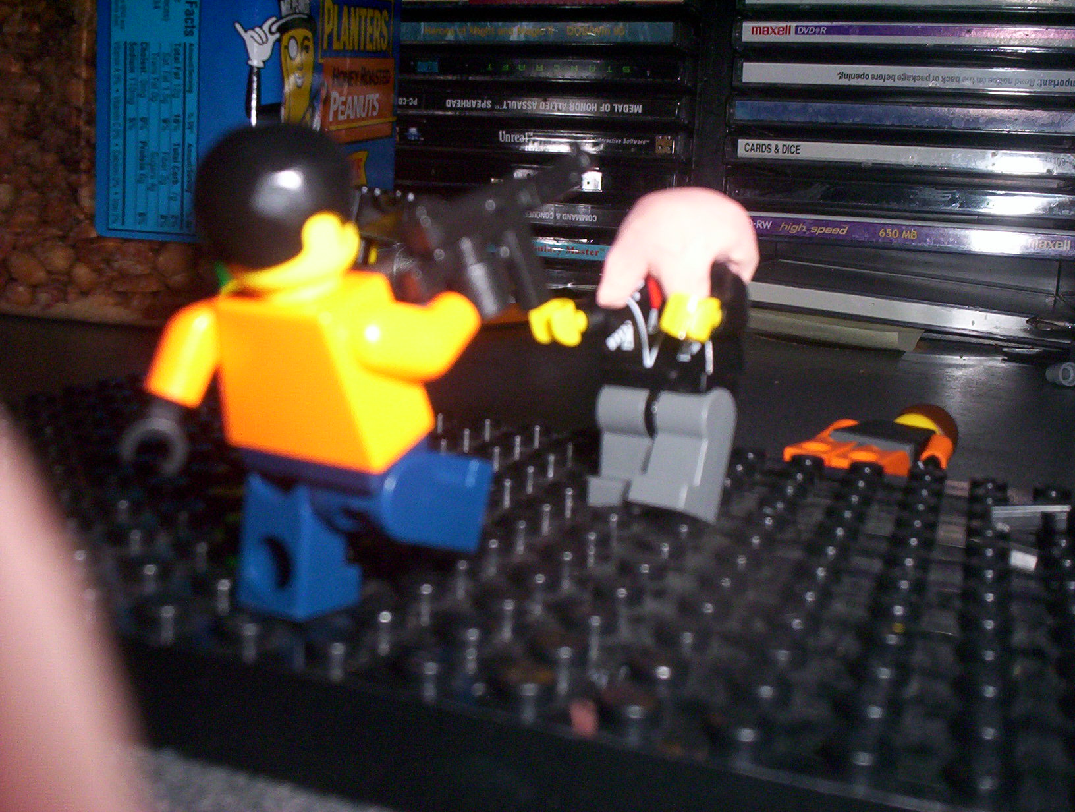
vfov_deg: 37.9
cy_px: 406
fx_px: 1183
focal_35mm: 38
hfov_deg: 48.9
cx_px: 538
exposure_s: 1/60
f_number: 4.5
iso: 140
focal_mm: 4.99
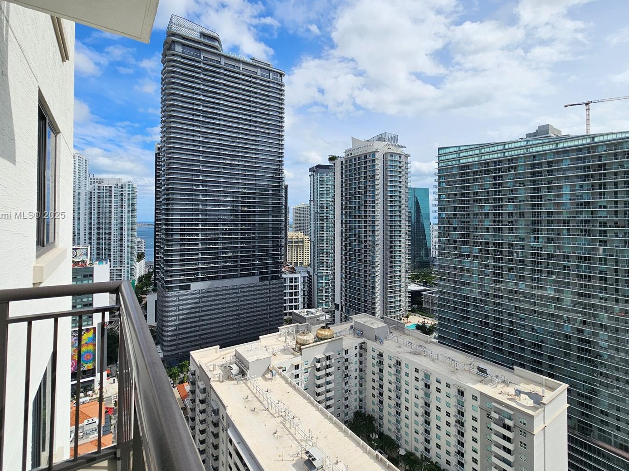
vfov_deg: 81.6
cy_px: 216
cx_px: 283
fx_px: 273
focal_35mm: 15
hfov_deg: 97.8
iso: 50
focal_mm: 2.2
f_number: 2.2
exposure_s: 1/4529
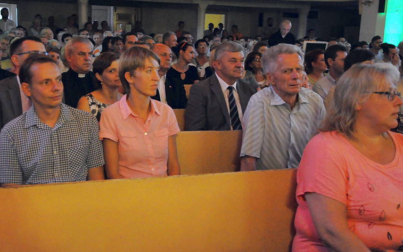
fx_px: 527
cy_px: 114
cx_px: 178
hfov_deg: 41.8
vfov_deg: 26.9
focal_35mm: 48
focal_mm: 28
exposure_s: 1/50
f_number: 4
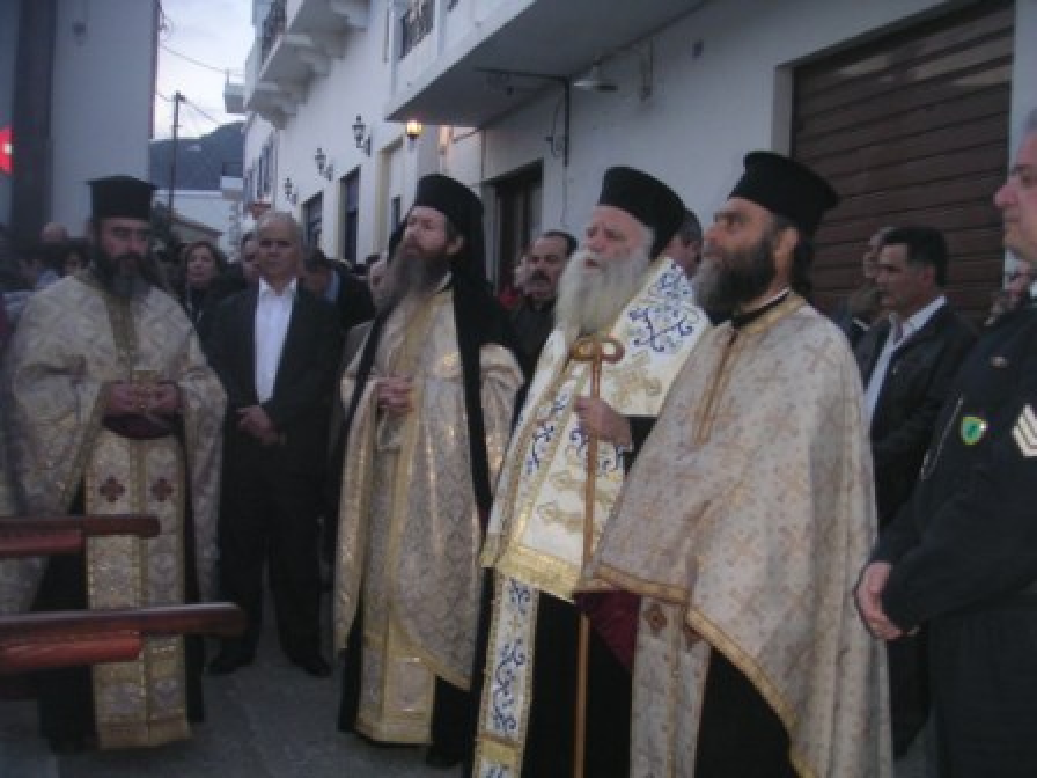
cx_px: 518
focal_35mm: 38
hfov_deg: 49.0
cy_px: 389
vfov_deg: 37.7
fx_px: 1138
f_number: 2.8
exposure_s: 1/45
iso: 160
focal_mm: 6
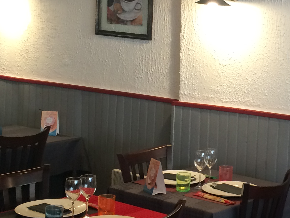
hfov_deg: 23.0
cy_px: 88
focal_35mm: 83
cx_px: 259
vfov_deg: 17.8
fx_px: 695
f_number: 2.2
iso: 80
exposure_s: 1/30
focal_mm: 4.15
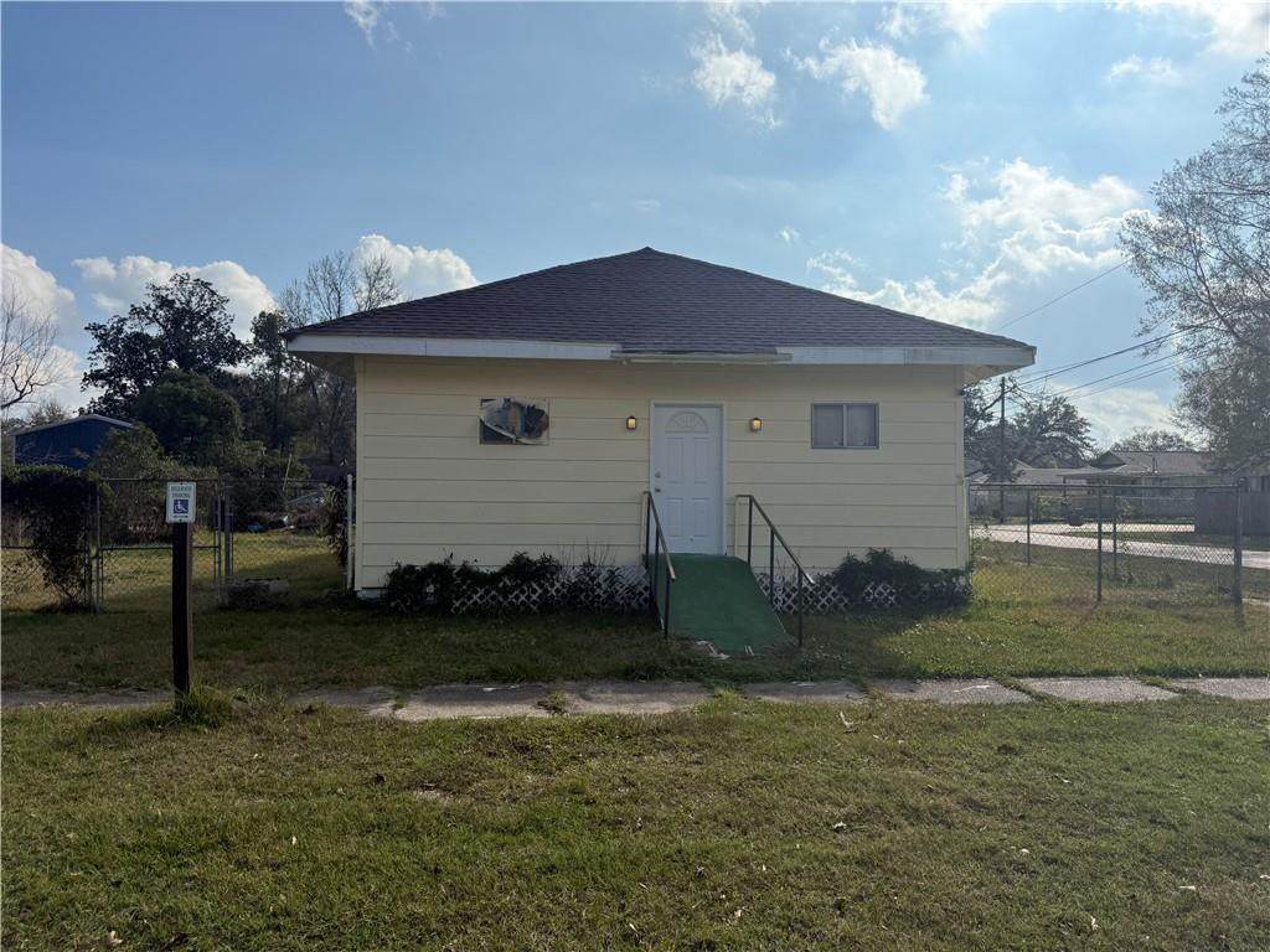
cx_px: 635
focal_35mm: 24
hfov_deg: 71.6
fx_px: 881
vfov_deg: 56.8
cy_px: 476
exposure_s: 1/14286
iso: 125
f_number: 1.78
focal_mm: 6.76
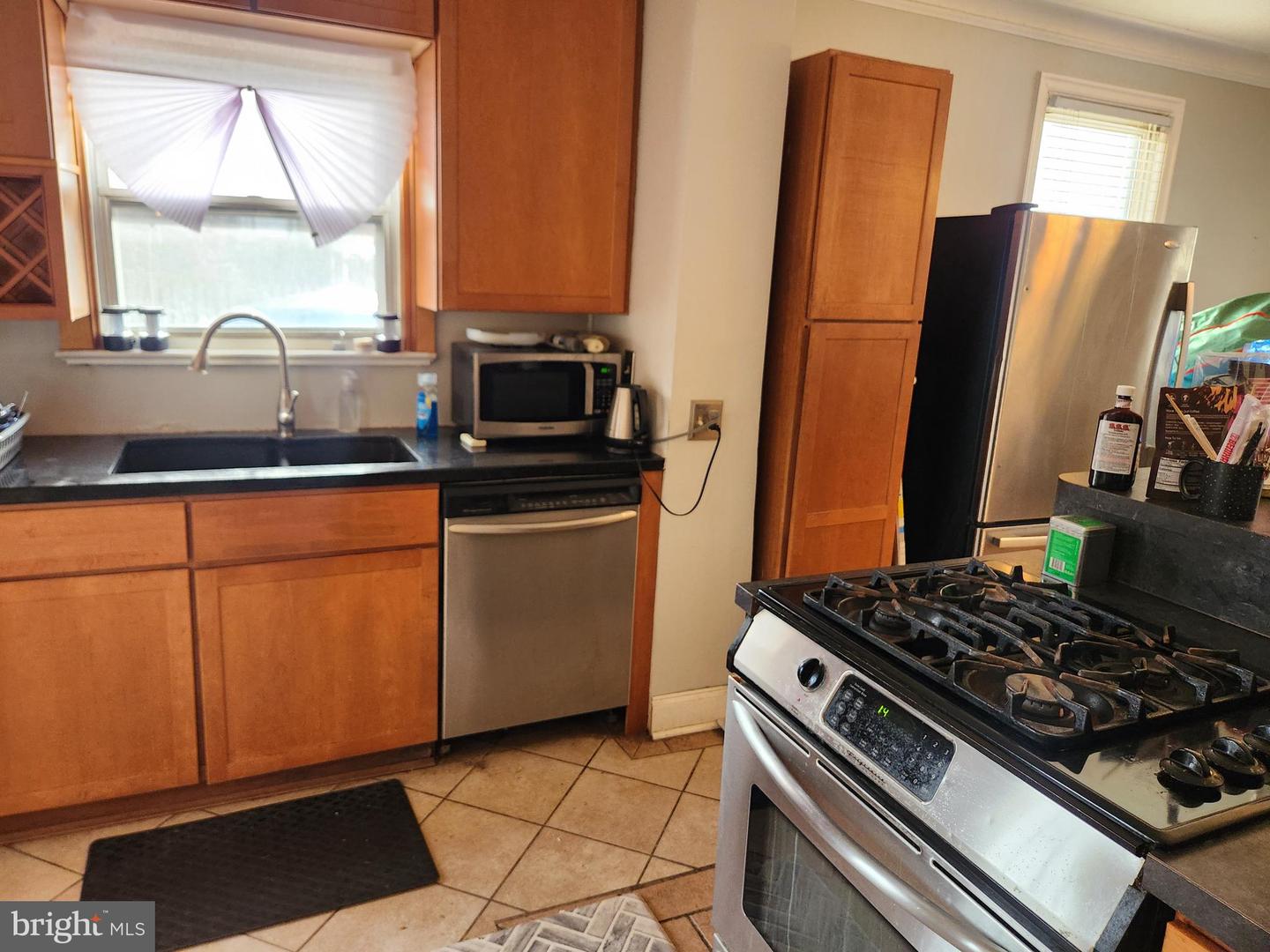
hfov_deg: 73.9
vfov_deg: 58.9
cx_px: 635
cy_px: 476
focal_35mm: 23
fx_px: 844
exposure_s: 1/120
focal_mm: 5.4
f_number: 1.8
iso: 400
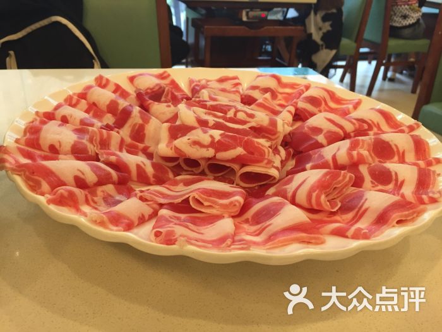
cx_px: 221
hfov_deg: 61.7
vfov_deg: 48.2
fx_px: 370
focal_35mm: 29
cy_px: 166
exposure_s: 1/33
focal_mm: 4.15
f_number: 2.2
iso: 125
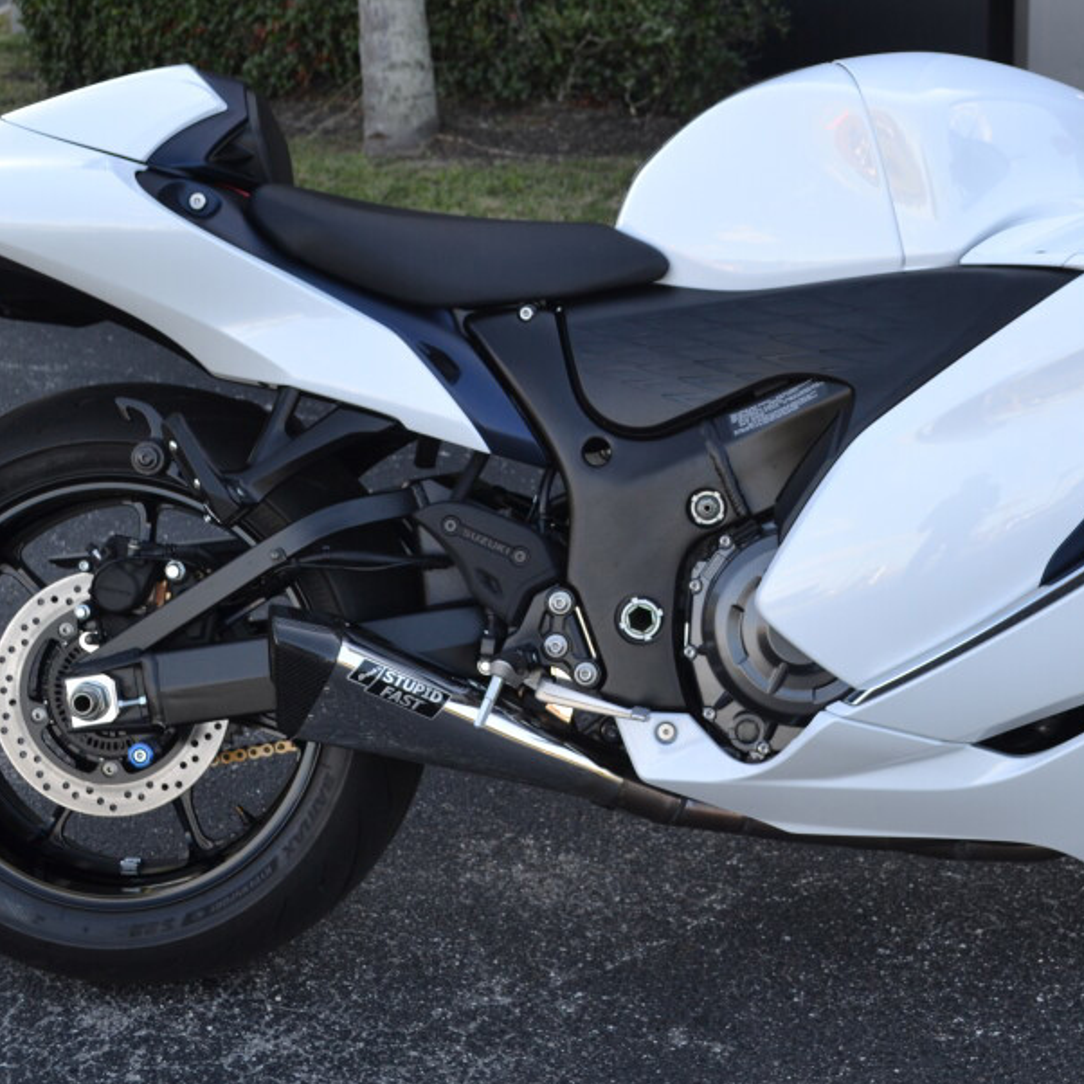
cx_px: 805
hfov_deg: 27.8
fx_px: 2161
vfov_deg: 28.0
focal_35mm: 61
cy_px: 389
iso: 140
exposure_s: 1/125
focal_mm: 24
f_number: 5.6
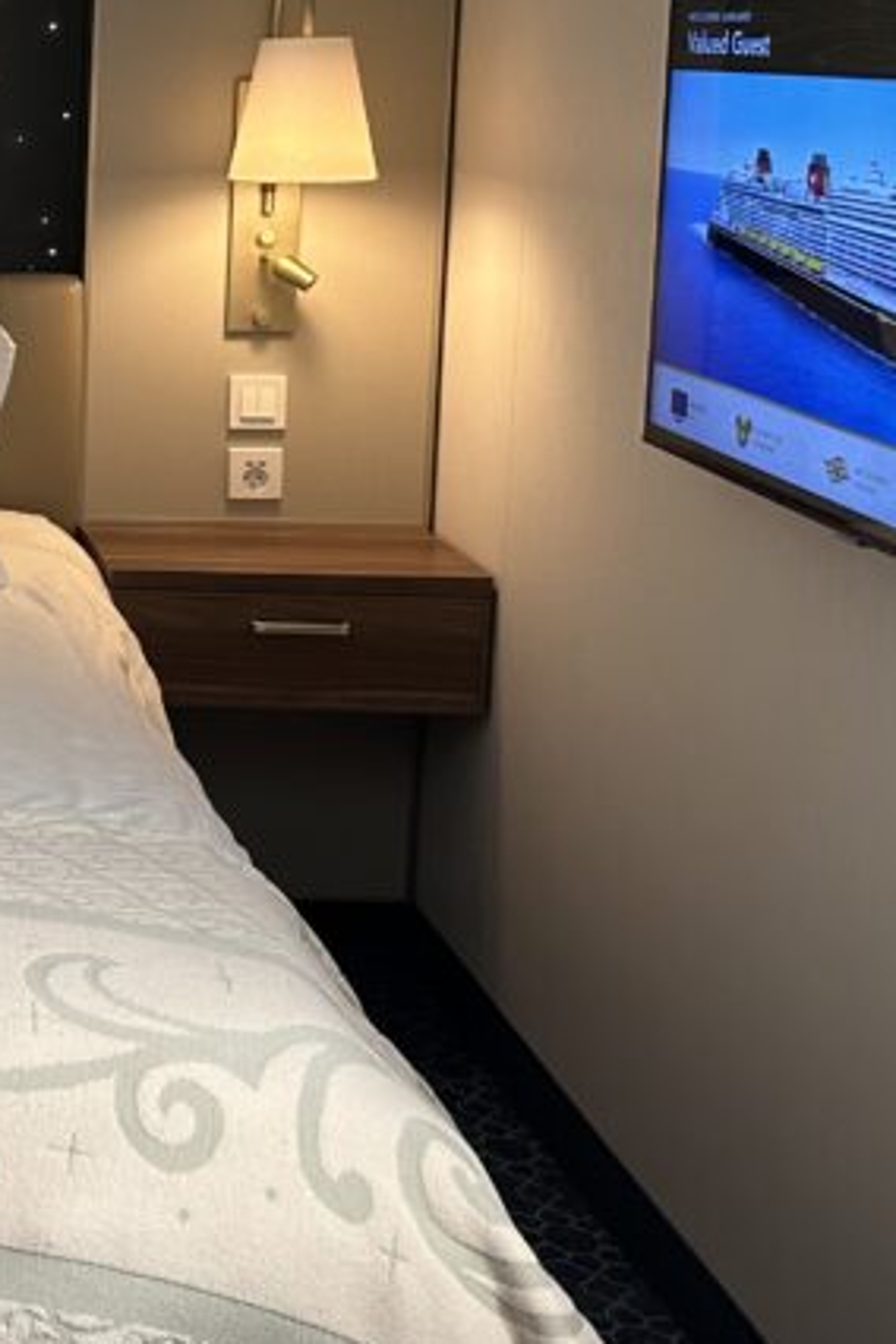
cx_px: -543
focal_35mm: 60
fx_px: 2240
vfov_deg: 32.8
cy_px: 350
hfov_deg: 19.1
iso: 320
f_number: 1.78
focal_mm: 6.86
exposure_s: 1/60
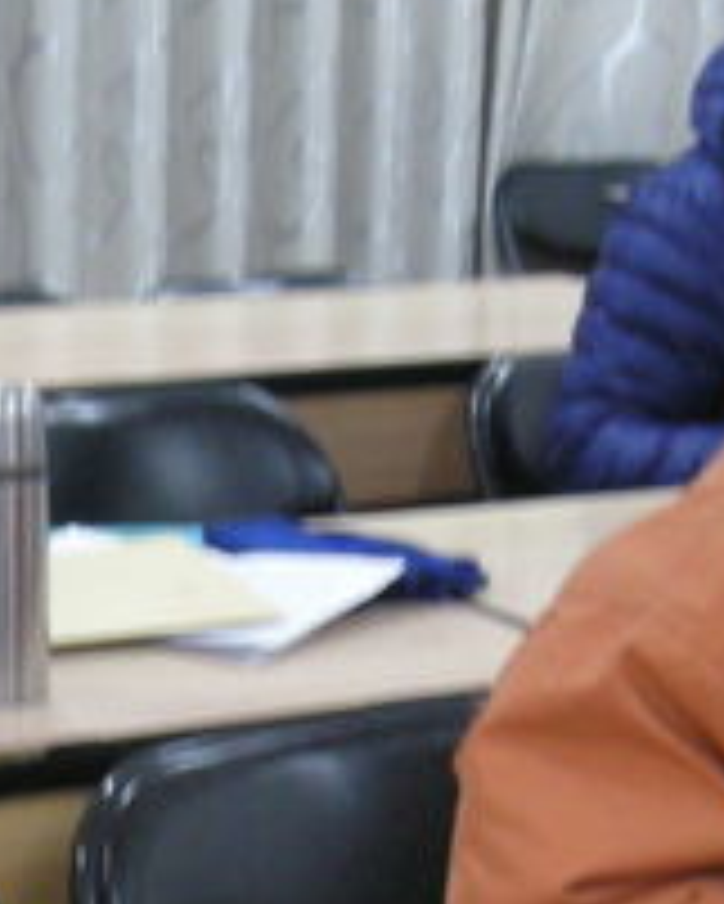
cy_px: 803
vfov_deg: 16.0
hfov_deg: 12.7
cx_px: -94
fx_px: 3185
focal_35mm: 119
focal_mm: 5.8
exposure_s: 1/8.1
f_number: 2.8
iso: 203
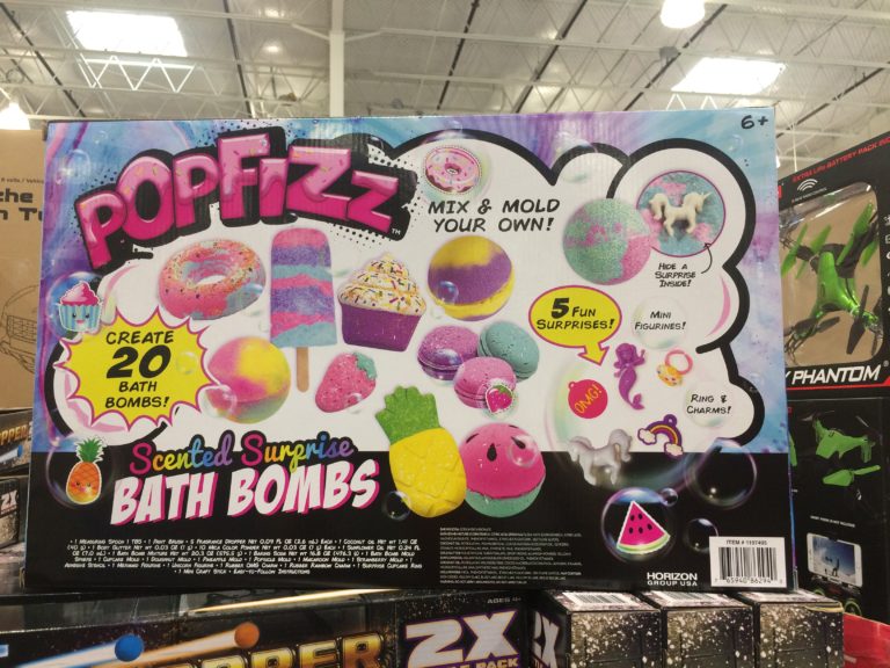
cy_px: 334
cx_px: 445
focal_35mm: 29
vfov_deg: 48.2
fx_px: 746
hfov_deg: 61.7
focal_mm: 4.15
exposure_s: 1/33
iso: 100
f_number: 2.2
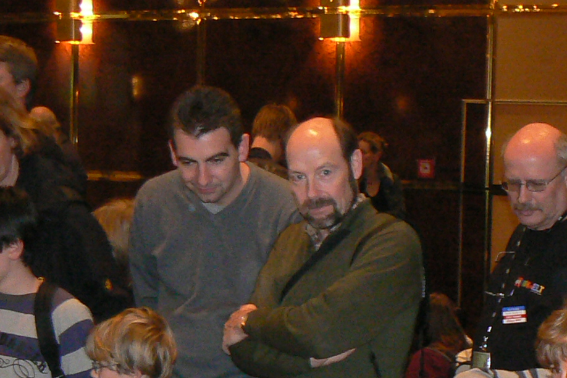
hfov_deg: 18.1
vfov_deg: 12.7
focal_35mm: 107
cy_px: 351
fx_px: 1685
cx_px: 684
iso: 160
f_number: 2.8
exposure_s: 1/25
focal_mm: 6
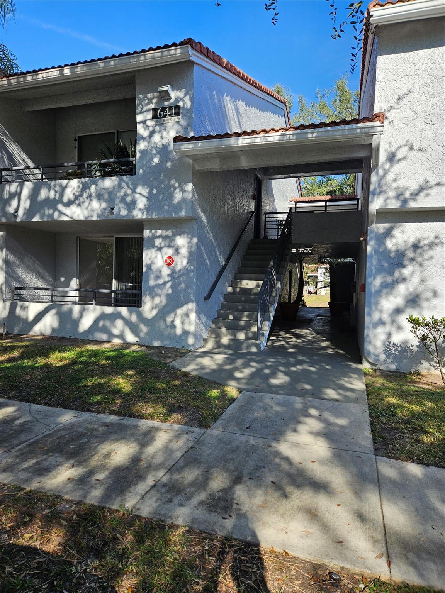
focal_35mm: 23
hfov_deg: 58.9
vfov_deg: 73.9
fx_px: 394
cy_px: 296
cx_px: 222
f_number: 1.8
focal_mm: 5.4
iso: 25
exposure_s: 1/841
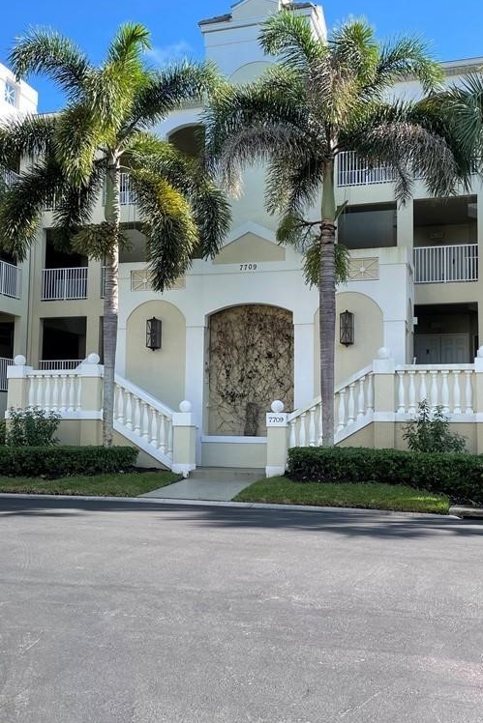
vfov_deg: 51.9
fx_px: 744
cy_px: 354
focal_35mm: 37
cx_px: 240
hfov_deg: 36.0
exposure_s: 1/725
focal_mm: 4.2
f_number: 1.6
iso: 32
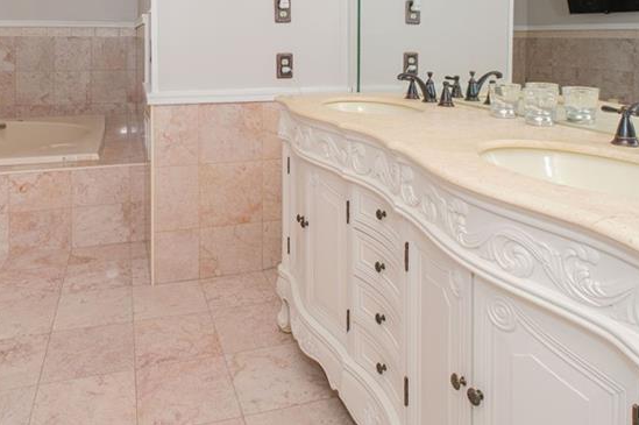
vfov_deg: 42.5
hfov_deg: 65.2
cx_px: 272
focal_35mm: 28
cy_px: 42
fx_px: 497
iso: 250
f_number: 8
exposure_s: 1/60
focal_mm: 10
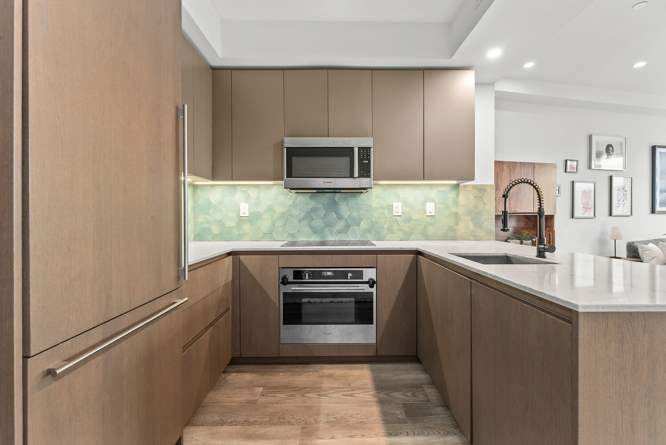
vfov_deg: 74.5
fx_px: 292
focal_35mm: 16
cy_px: 222
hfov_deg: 97.4
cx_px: 333
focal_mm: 15.8
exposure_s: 4
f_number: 9
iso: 200
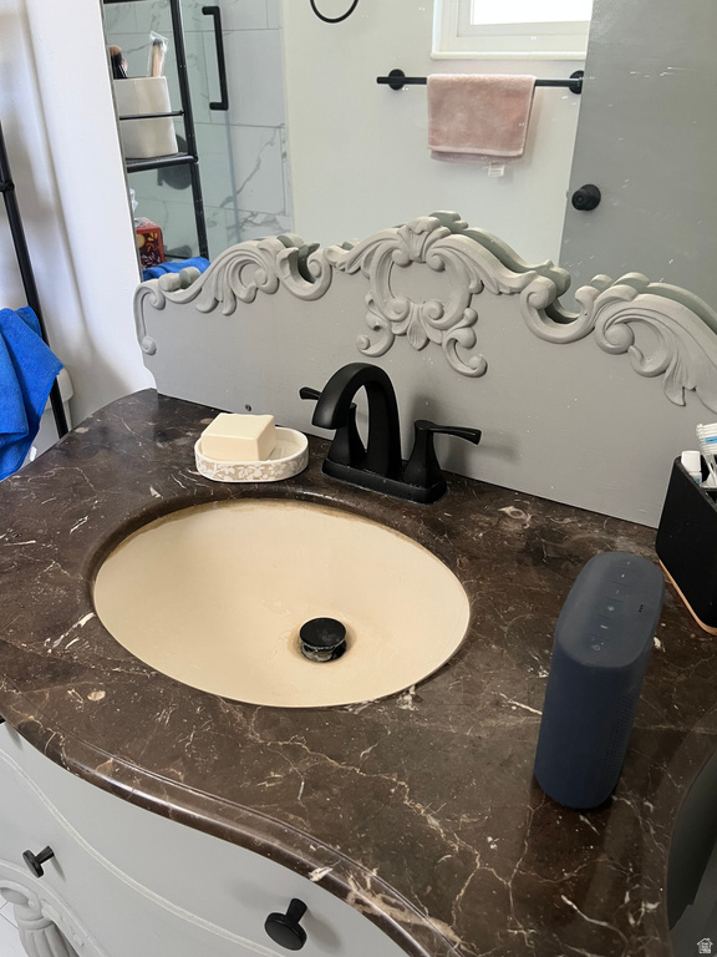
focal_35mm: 26
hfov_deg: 53.1
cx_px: 358
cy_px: 478
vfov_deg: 67.3
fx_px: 718
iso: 200
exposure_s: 1/60
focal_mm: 5.1
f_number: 1.6
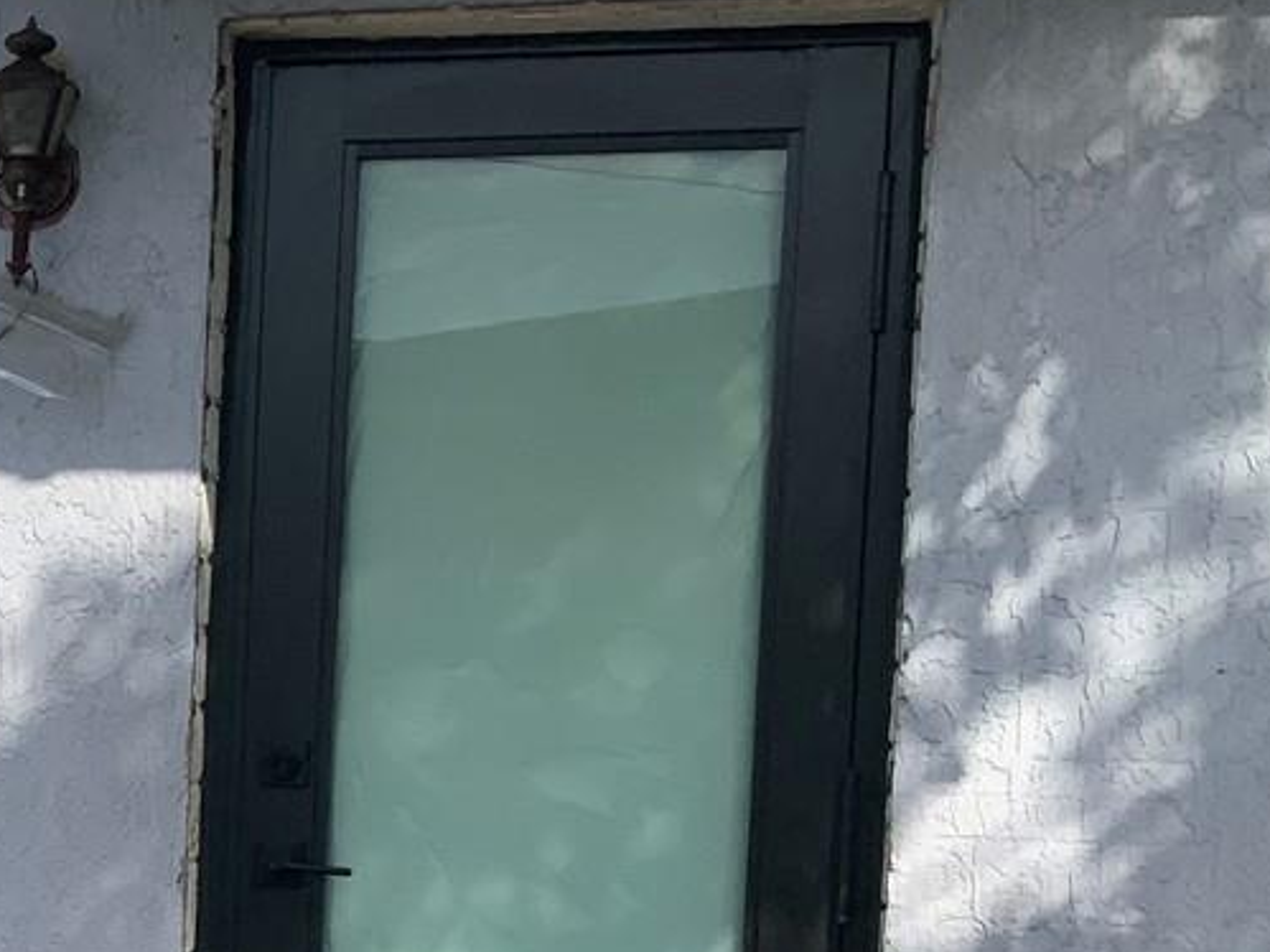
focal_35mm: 93
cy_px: 965
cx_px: -280
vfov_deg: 15.6
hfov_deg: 19.7
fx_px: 3411
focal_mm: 3
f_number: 1.8
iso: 16
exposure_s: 1/1534
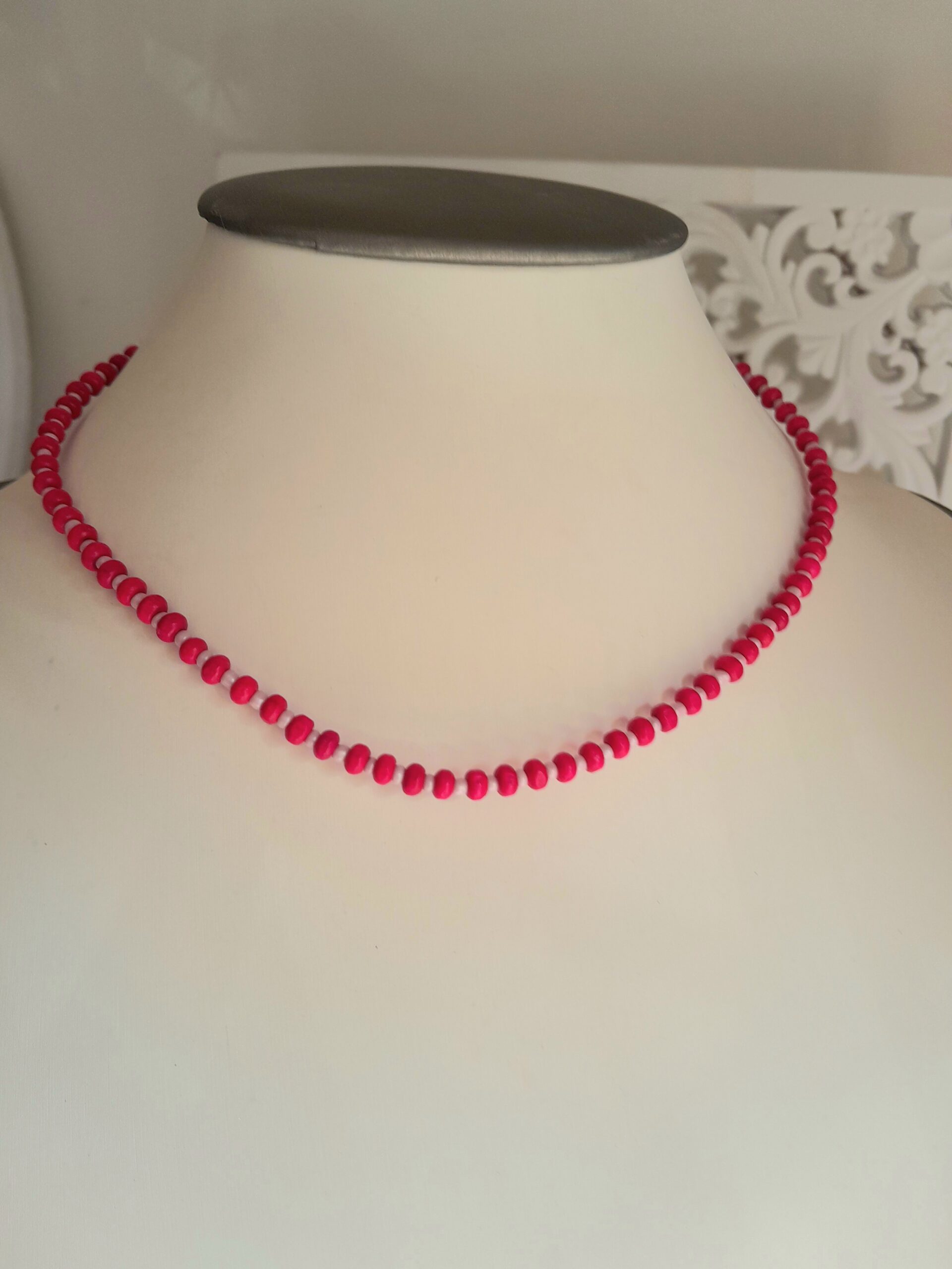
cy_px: 634
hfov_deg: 51.4
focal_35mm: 27
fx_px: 990
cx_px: 476
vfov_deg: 65.3
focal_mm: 4
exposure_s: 1/50
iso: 40
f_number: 1.8
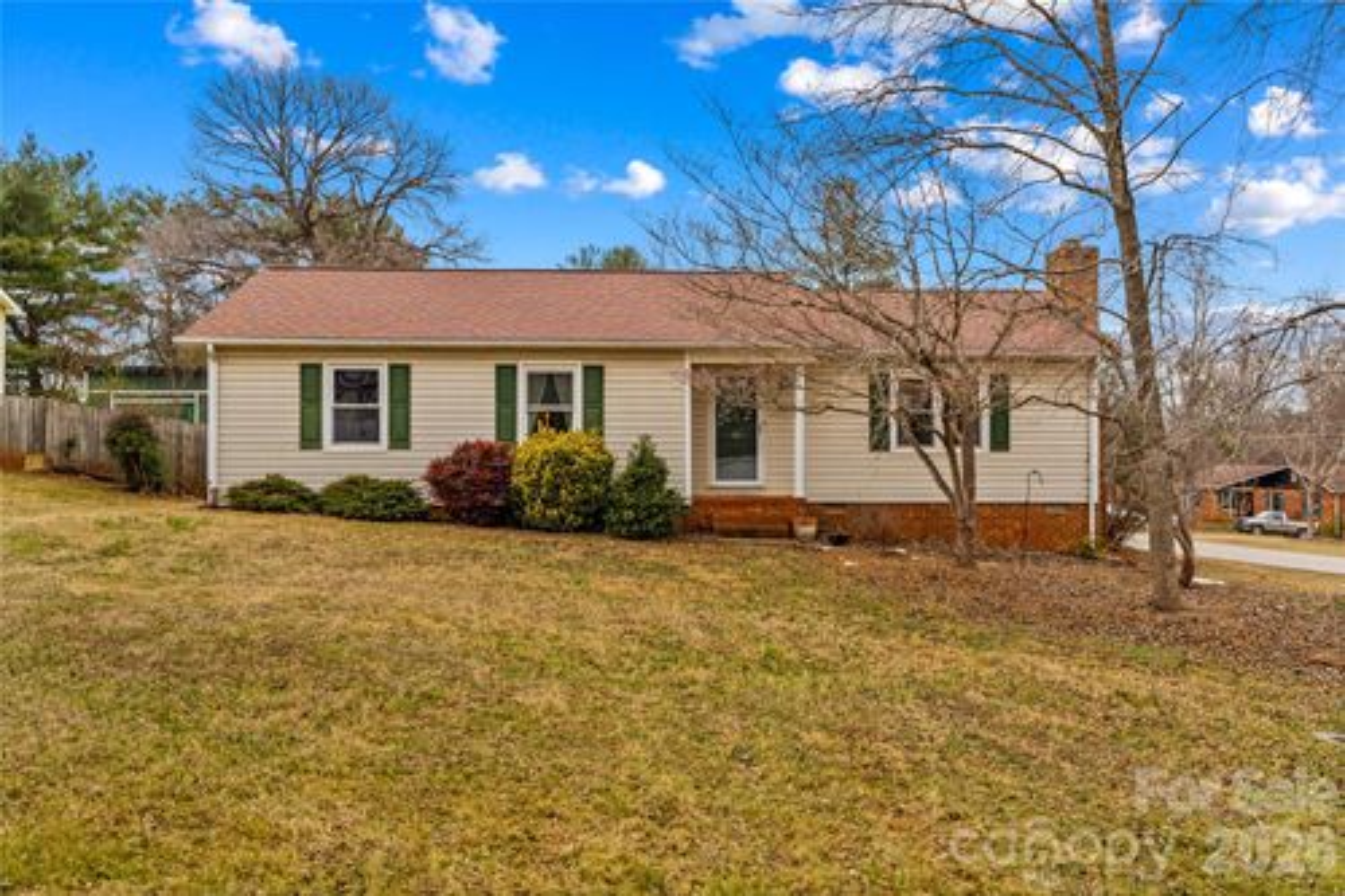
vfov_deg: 43.6
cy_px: 448
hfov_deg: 61.9
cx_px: 672
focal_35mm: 30
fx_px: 1120
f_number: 8
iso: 100
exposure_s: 1/25
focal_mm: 30
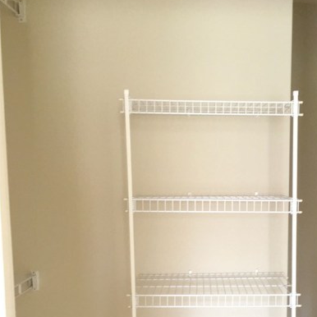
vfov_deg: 32.5
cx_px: 235
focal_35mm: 51
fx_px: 528
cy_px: 250
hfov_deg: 32.8
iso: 100
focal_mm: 4.15
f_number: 2.2
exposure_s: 1/30
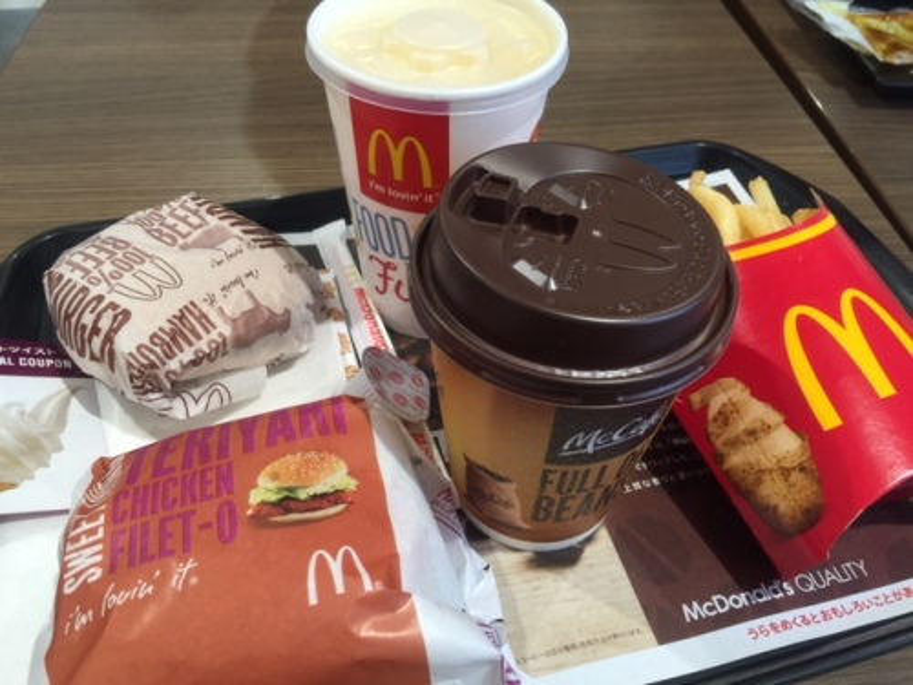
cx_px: 456
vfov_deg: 48.2
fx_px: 765
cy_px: 342
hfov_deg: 61.7
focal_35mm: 29
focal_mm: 4.15
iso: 40
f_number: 2.2
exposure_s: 1/30
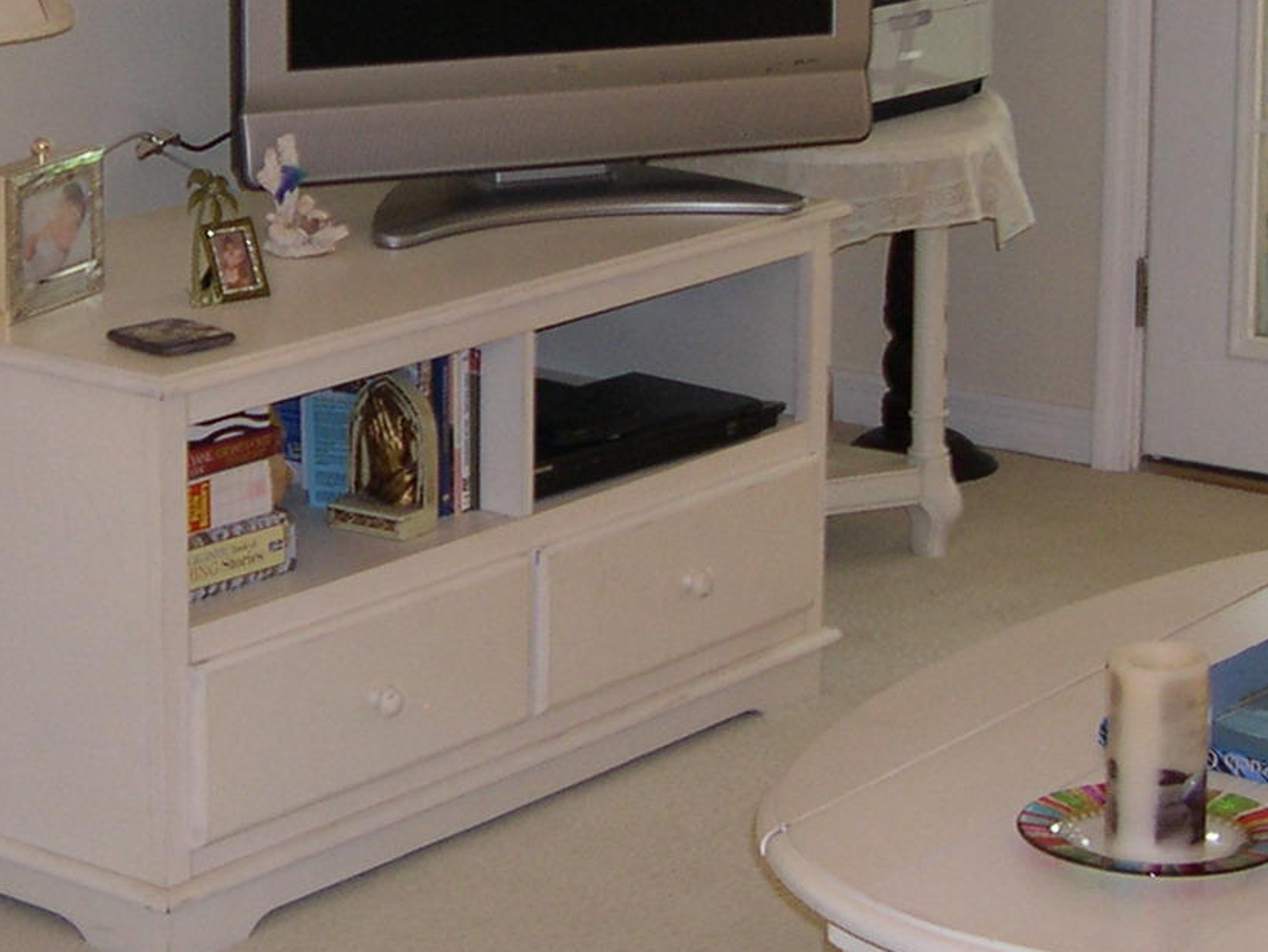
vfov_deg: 14.0
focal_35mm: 105
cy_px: 86
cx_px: 372
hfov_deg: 18.6
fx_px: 3847
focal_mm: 8
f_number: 2.8
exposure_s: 1/30
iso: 100
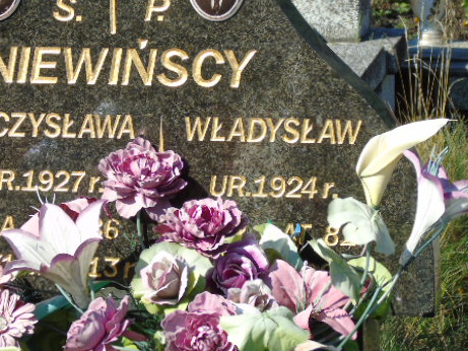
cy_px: 146
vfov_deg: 8.6
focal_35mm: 172
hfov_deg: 11.5
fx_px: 2326
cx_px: 147
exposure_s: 1/400
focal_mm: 22
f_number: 4.6
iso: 80
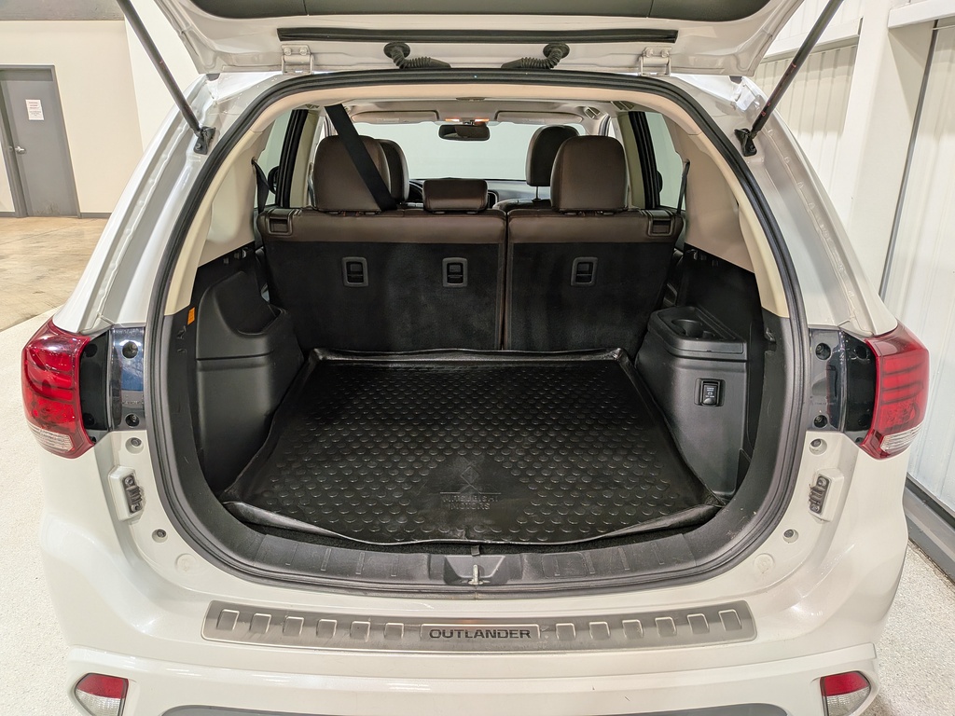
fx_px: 662
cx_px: 478
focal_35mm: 24
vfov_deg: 56.8
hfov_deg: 71.6
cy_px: 358
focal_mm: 4.53
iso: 117
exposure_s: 1/100
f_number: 1.7
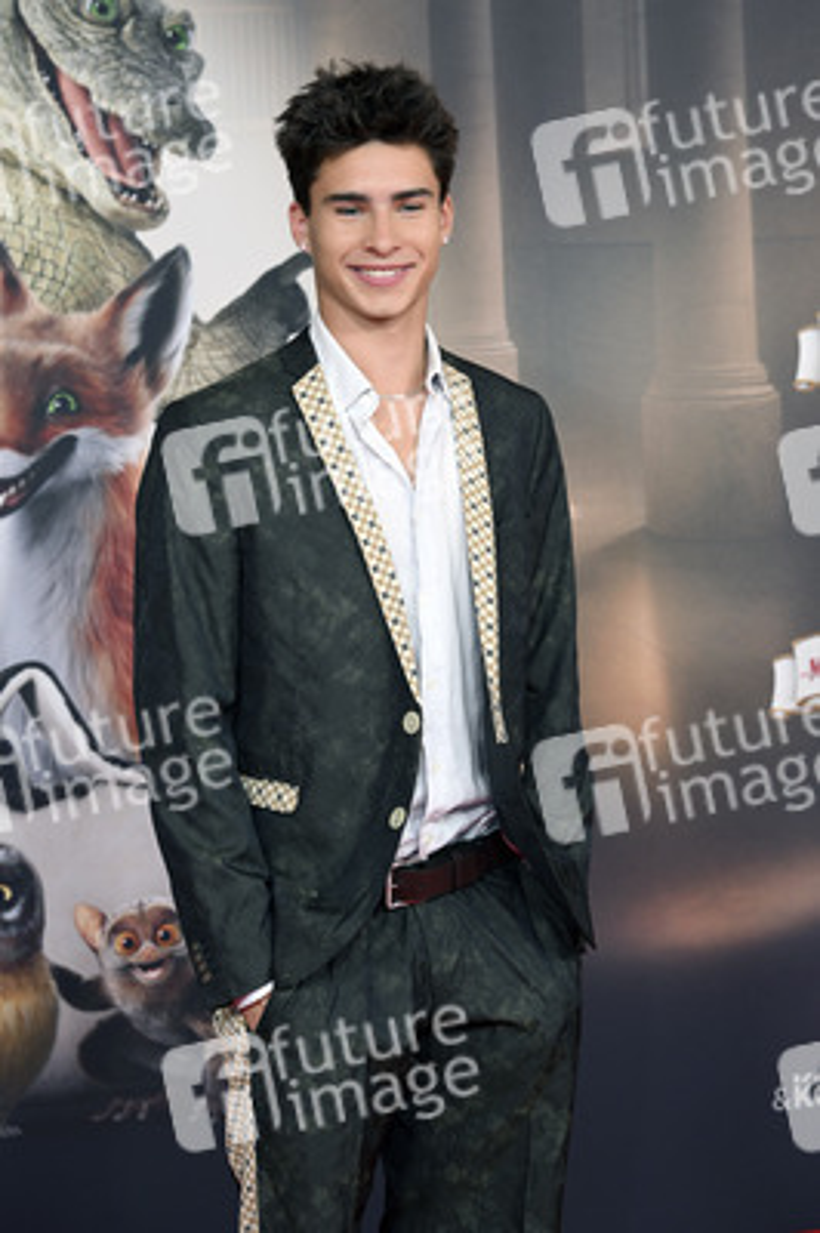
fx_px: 2567
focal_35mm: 75
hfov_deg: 18.2
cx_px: 410
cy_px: 616
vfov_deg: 27.0
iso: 800
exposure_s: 1/160
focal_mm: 75
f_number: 6.3
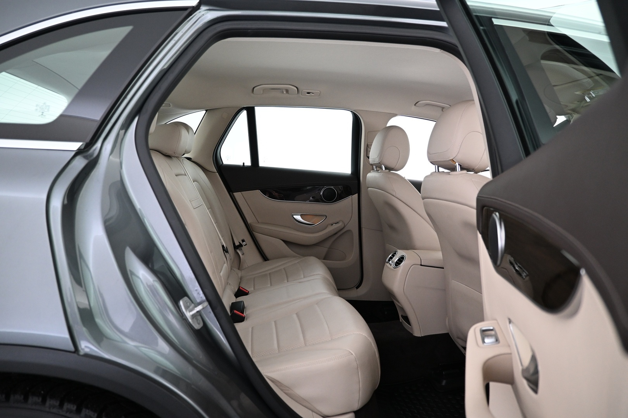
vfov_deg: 53.1
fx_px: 419
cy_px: 209
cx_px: 314
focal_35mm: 24
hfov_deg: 73.7
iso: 1100
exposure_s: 1/25
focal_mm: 16
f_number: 3.5
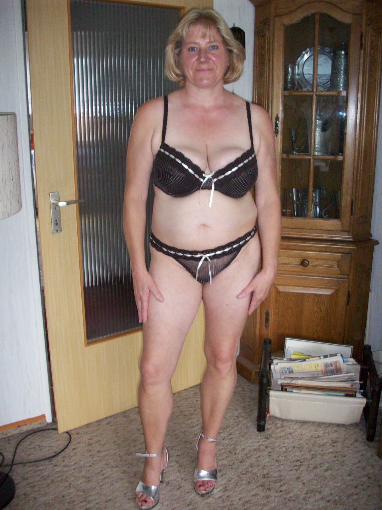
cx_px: 191
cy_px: 255
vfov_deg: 50.1
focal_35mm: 37
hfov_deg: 38.7
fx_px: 544
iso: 200
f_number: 2.8
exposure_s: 1/64
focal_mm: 6.2
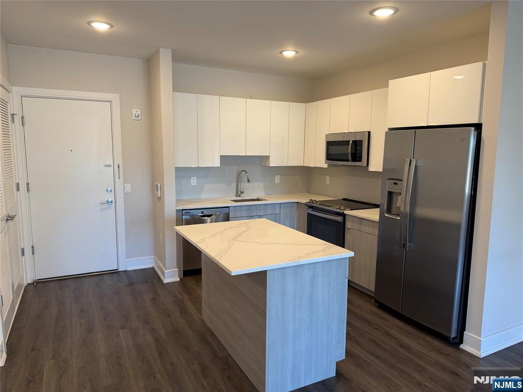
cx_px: 262
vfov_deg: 56.8
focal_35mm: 24
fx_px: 363
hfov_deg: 71.6
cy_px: 196
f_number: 1.78
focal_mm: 6.76
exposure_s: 1/120
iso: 160
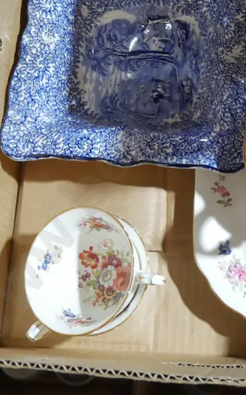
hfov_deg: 19.8
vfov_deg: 30.3
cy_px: 45
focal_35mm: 65
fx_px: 698
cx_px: 201
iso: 1250
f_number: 3.6
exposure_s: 1/60
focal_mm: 16
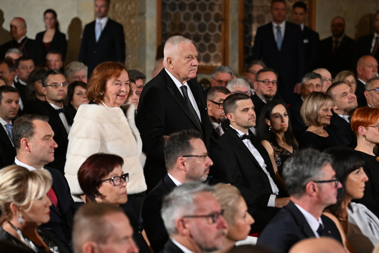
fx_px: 1421
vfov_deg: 10.2
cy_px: 126
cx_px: 190
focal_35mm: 135
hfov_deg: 15.2
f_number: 4.5
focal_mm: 135
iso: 5000
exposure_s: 1/200
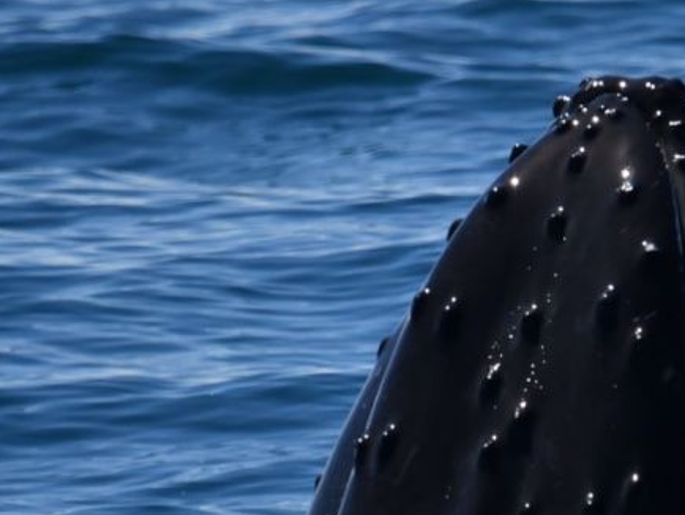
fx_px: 21047
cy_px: 314
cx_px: 605
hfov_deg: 1.9
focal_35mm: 1063
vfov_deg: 1.4
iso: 1000
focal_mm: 600
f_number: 6.3
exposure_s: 1/8000
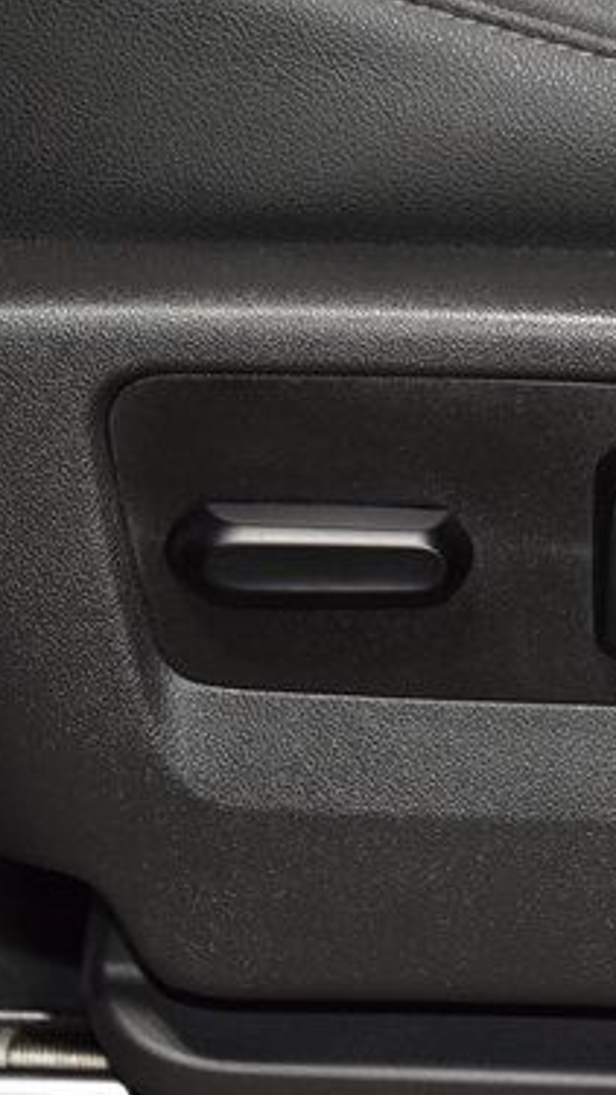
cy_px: 510
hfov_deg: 9.0
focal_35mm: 134
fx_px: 3890
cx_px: 634
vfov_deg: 16.0
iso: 2500
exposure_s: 1/50
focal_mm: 50
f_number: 4.5
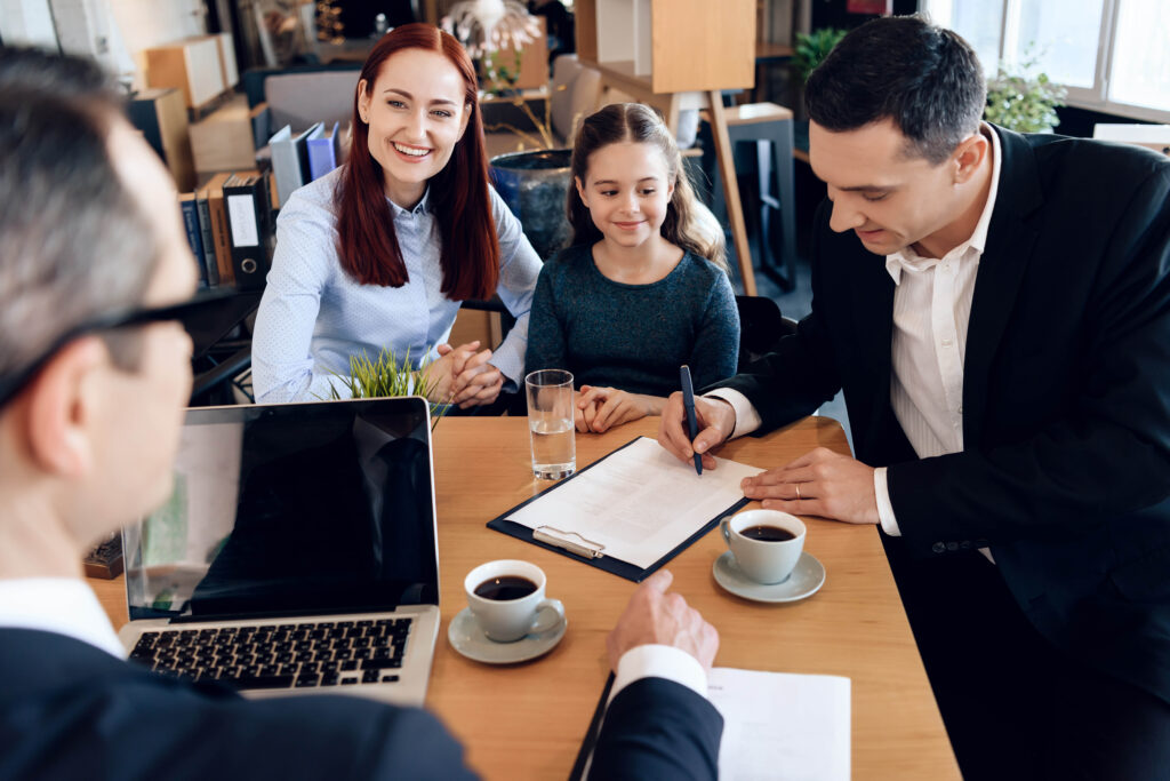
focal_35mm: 34
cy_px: 390
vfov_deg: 38.9
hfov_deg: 55.8
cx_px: 585
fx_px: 1105
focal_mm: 34
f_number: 3.2
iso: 320
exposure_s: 1/100
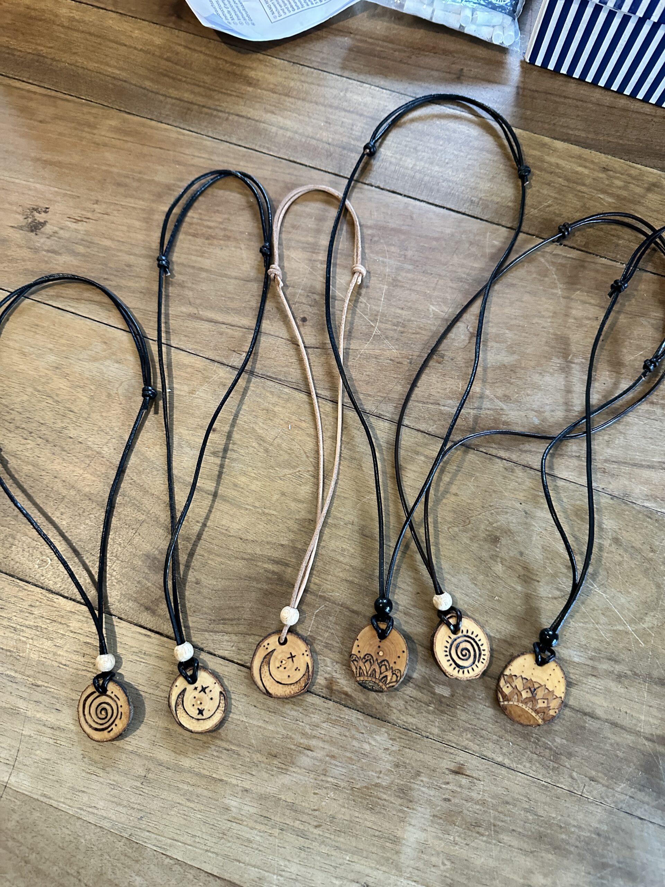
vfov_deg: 71.6
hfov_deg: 56.8
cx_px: 332
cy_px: 444
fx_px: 615
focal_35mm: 24
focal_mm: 6.86
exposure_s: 1/60
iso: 640
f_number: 1.78
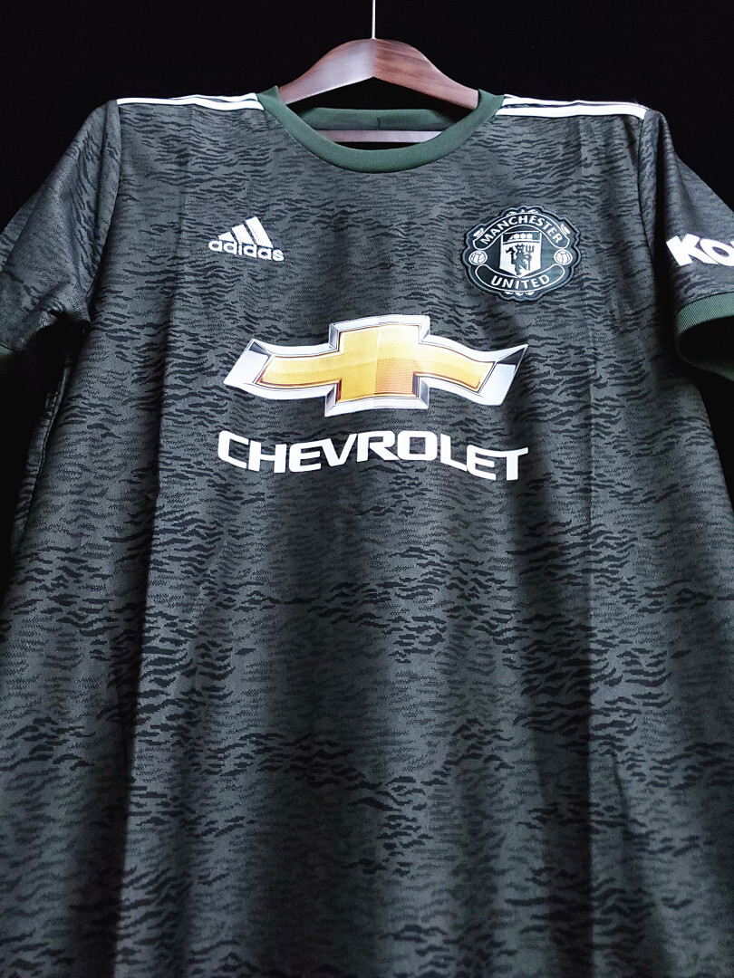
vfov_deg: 67.3
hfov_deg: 53.1
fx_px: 735
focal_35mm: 26
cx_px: 367
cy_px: 489
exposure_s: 1/30
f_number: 1.5
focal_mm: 4.3
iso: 500
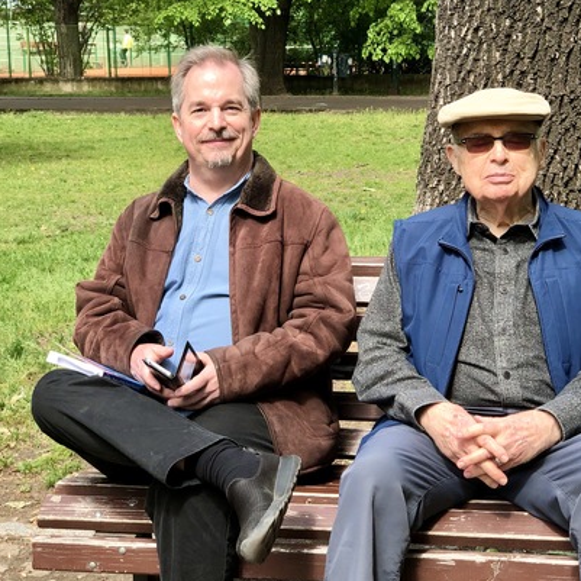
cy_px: 245
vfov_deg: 22.2
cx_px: 364
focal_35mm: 78
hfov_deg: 22.1
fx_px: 1481
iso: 16
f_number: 2.4
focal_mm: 6
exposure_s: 1/233
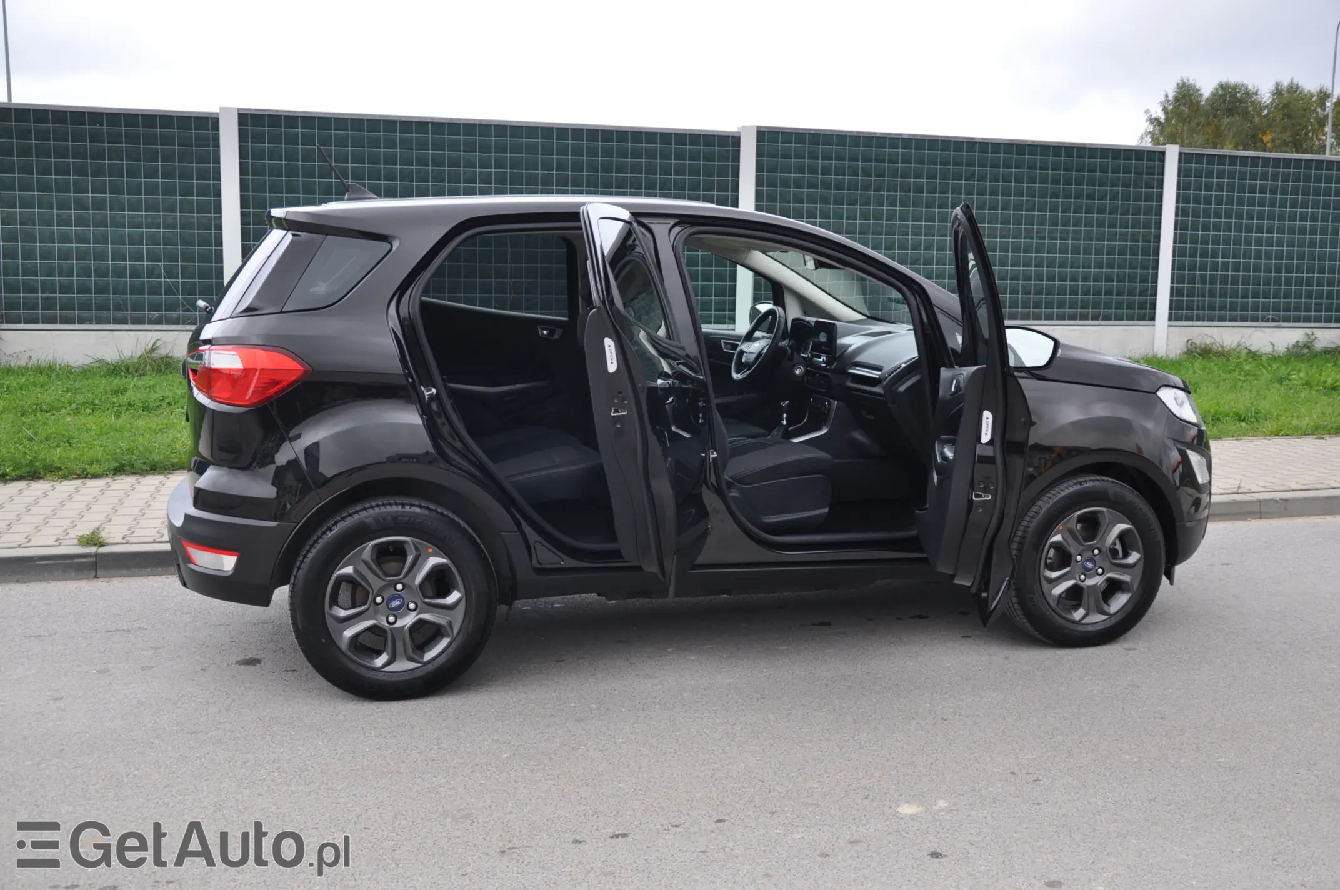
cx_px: 670
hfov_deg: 53.2
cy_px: 445
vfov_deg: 36.8
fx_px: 1338
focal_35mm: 36
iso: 400
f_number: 5
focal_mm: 24
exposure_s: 1/100
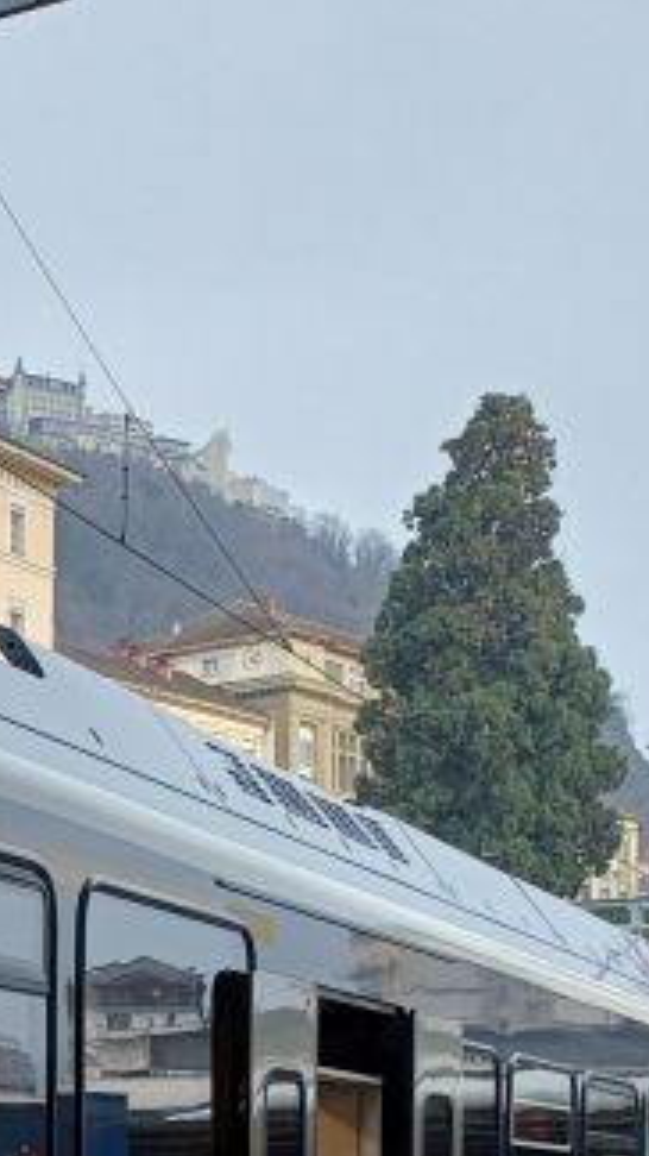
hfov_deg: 12.4
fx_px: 2634
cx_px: -645
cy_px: 1242
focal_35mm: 86
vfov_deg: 23.4
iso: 80
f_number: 1.8
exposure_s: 1/50
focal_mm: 4.65
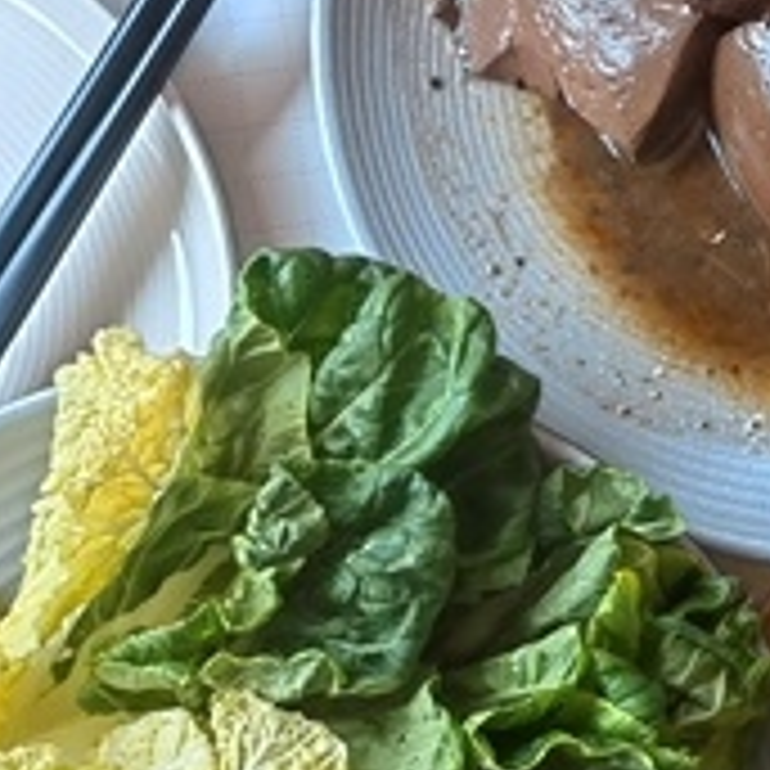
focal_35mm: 143
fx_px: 3599
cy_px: 144
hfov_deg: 10.2
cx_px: 2008
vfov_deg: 12.2
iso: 50
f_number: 1.8
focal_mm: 5.54
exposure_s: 1/128
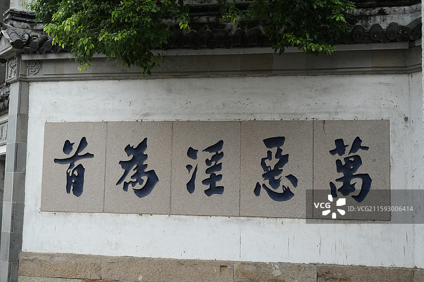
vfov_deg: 27.0
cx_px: 212
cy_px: 141
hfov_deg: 39.6
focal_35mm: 50
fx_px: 589
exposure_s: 1/320
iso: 2500
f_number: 11
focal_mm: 50
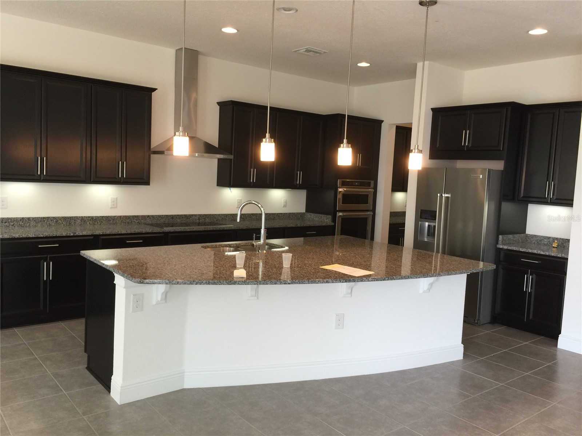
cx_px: 291
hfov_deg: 61.7
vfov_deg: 48.2
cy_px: 218
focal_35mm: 29
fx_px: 488
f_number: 2.2
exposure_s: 1/30
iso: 32
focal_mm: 4.15
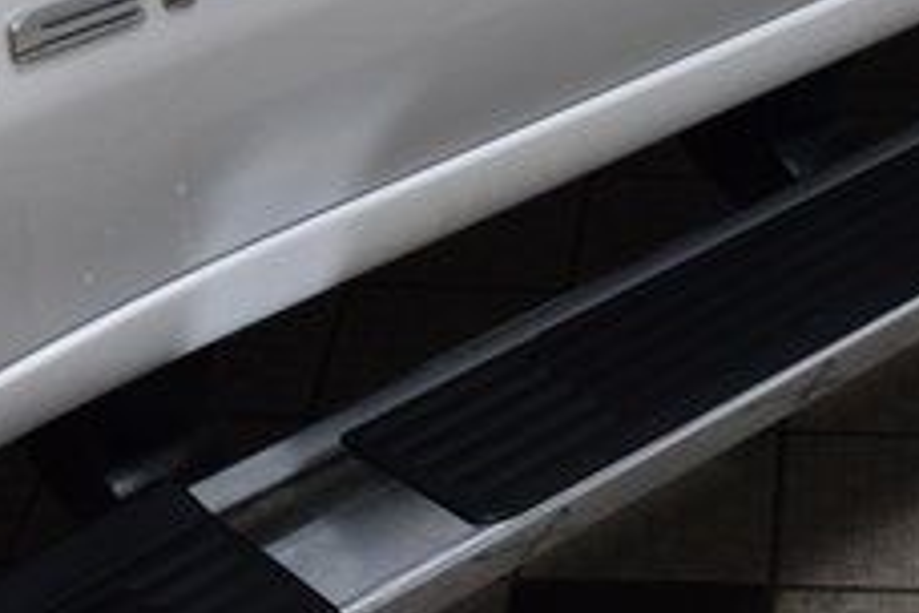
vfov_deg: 13.5
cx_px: 879
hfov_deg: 19.7
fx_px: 2578
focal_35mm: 101
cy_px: 95
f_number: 7.1
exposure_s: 1/60
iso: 1600
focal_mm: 24
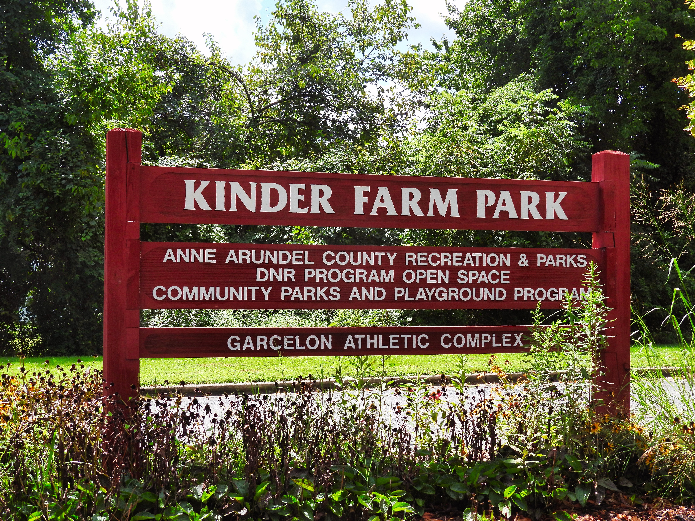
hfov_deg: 34.9
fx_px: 1104
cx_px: 348
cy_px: 260
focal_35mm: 55
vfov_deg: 26.6
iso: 100
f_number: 3.5
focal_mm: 9.8
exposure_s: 1/1000
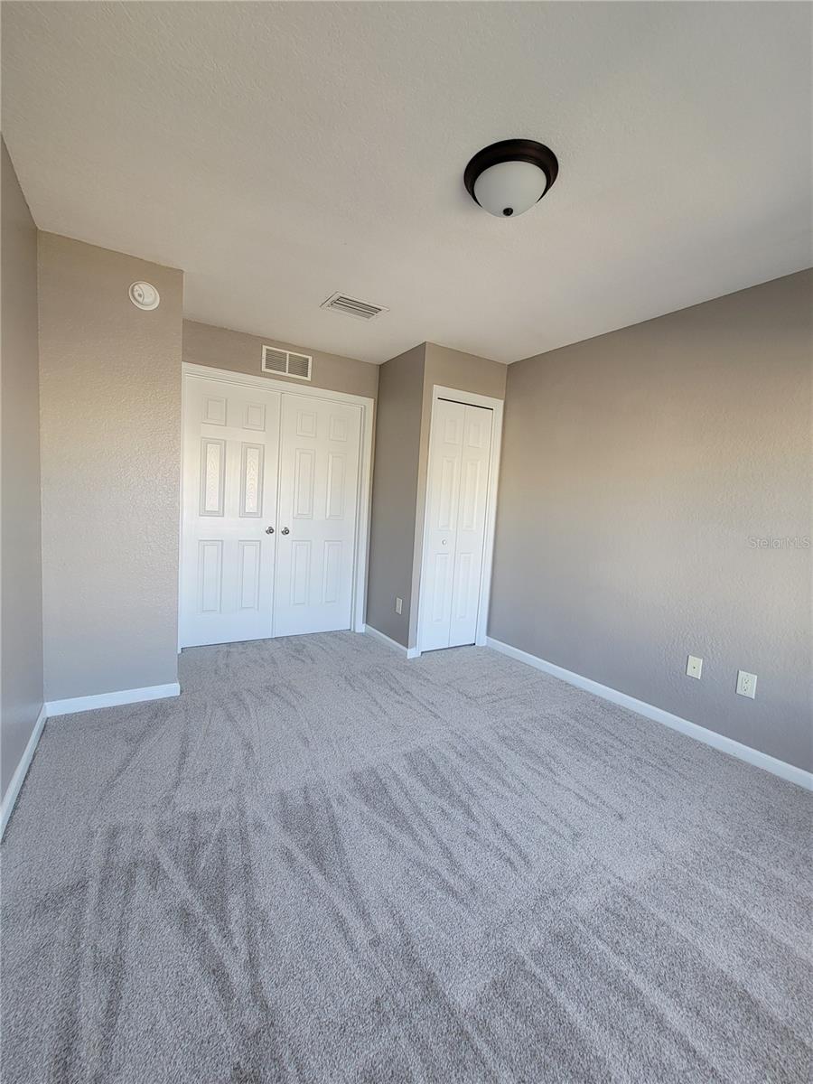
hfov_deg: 89.9
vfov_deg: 106.2
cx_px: 406
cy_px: 542
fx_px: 407
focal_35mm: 13
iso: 64
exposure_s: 1/60.2
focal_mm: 2.2
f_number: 2.2
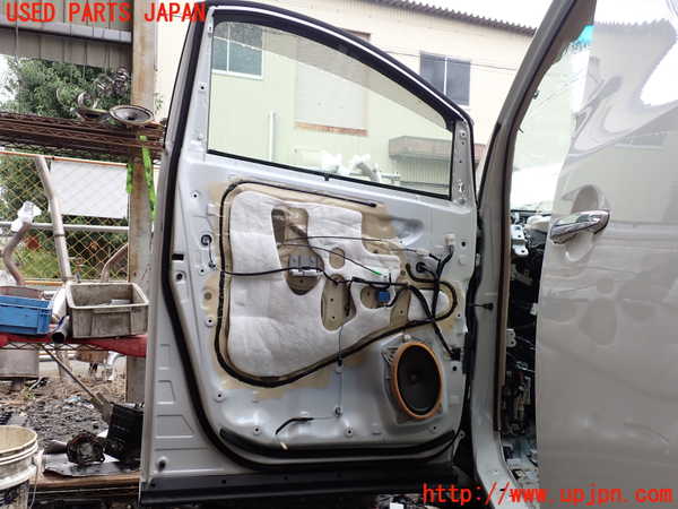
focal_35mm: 30
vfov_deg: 46.8
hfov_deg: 60.0
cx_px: 339
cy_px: 254
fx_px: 588
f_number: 3.2
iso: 100
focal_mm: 5.4
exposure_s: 1/125
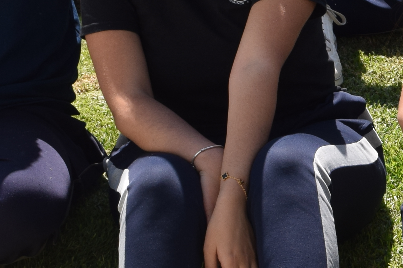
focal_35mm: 182
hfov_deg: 10.9
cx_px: 606
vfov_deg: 7.5
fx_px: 2037
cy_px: 17
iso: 200
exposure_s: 1/320
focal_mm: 26
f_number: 9
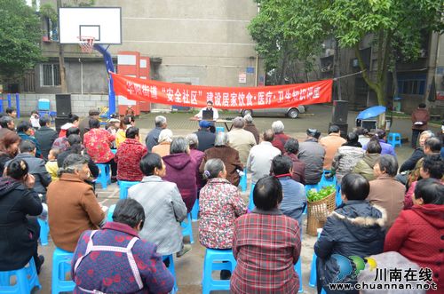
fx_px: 332
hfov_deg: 67.5
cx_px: 222
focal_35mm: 27
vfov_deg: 47.7
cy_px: 147
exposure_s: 1/60
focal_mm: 18
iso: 400
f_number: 4
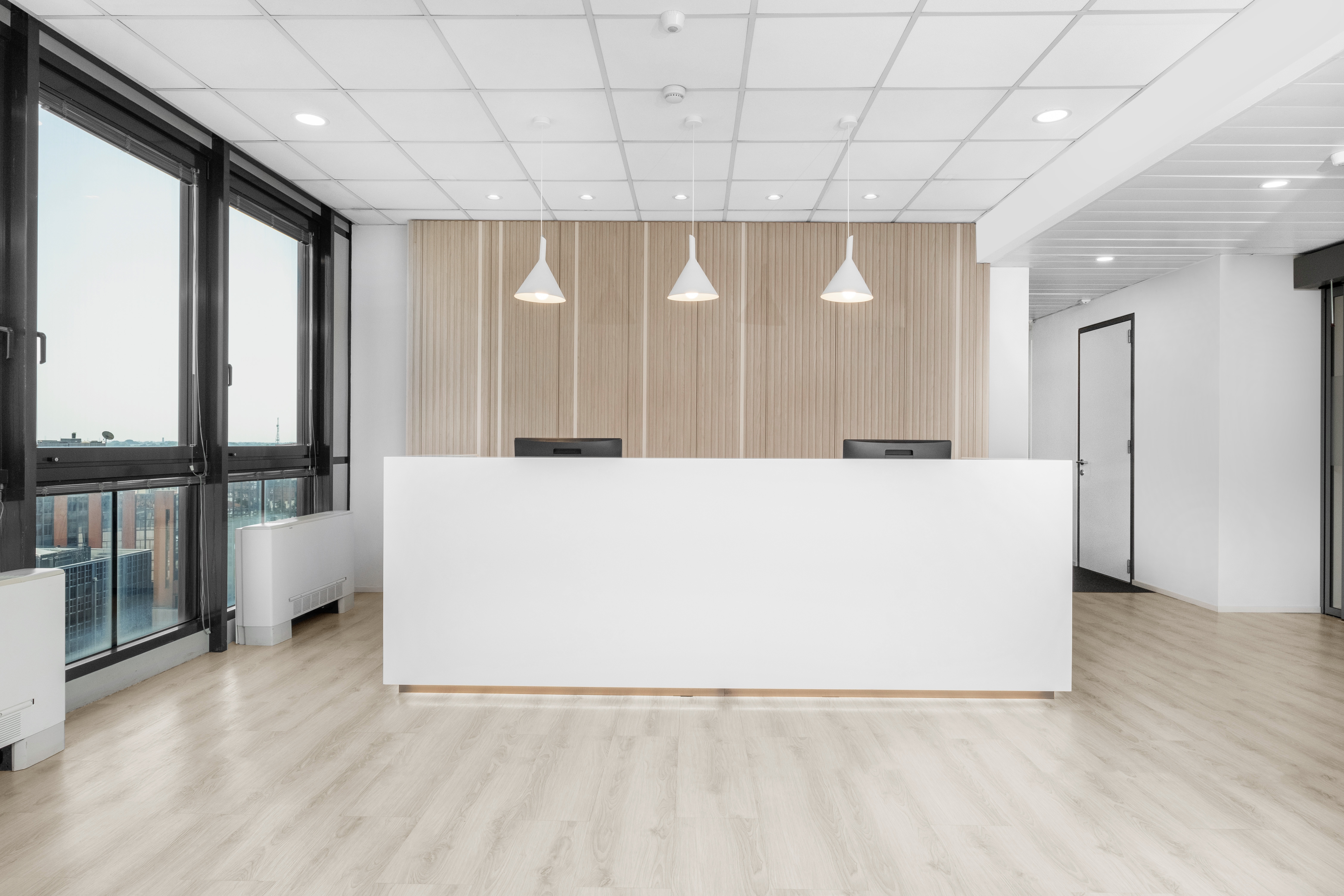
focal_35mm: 20
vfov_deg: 61.9
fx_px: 747
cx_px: 672
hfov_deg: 84.0
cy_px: 448
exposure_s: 1/60
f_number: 10
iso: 640
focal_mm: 13.2
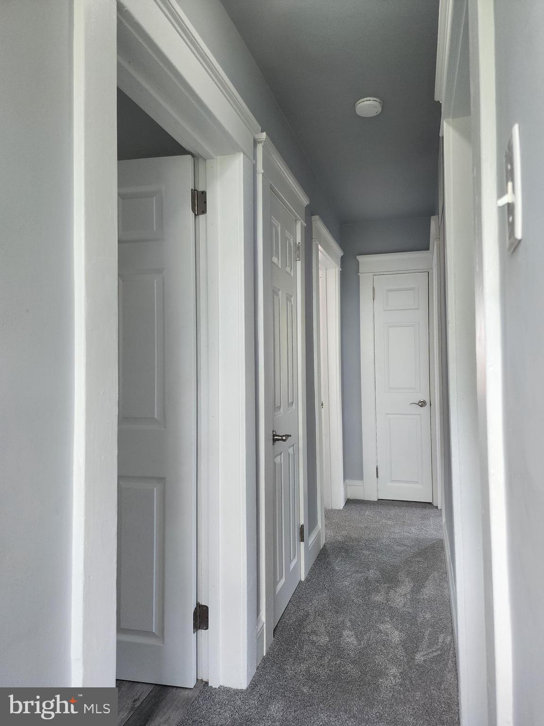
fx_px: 482
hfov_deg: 58.9
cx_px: 272
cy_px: 363
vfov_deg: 73.9
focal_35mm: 23
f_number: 1.8
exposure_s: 1/120
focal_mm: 6.4
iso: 200
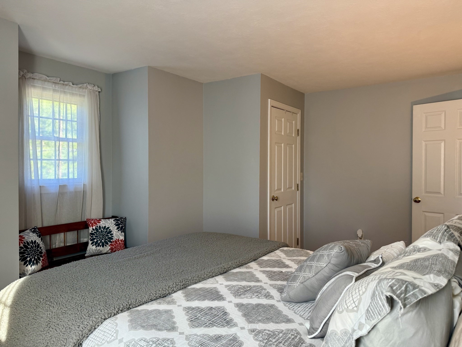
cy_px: 174
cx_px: 231
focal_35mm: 24
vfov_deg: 56.8
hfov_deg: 71.6
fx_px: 320
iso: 125
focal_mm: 6.76
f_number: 1.78
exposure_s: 1/60
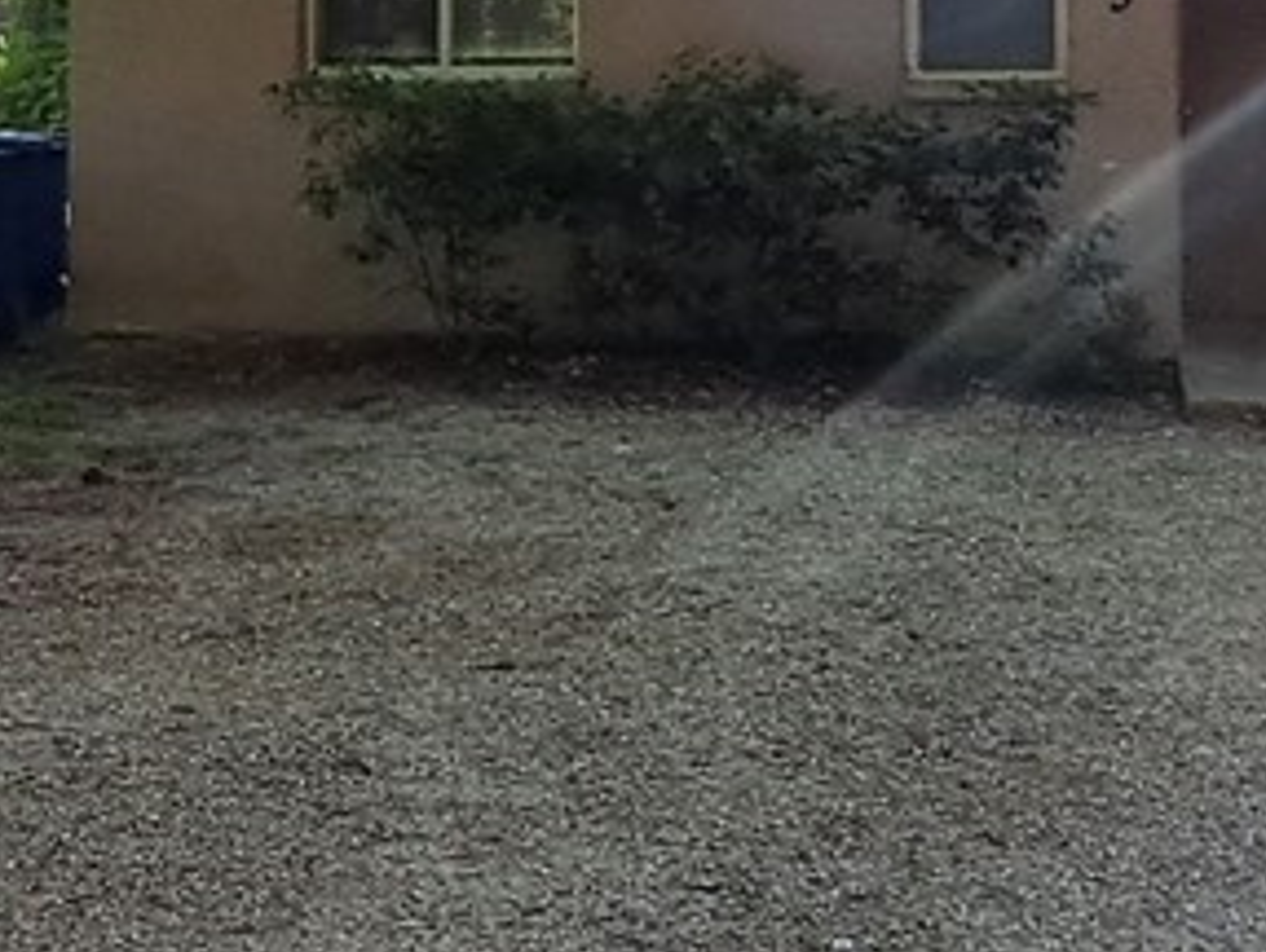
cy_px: 115
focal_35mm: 57
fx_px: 2087
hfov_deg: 33.4
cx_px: 393
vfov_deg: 25.0
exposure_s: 1/714
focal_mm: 1.64
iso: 40
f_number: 2.2
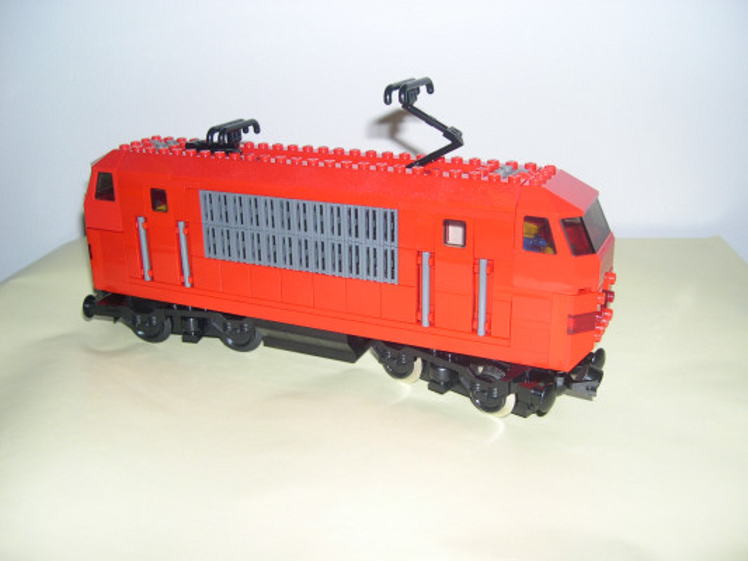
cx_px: 374
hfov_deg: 49.0
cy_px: 280
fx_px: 821
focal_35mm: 38
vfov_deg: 37.7
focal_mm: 8
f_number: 2.8
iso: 100
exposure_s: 1/60
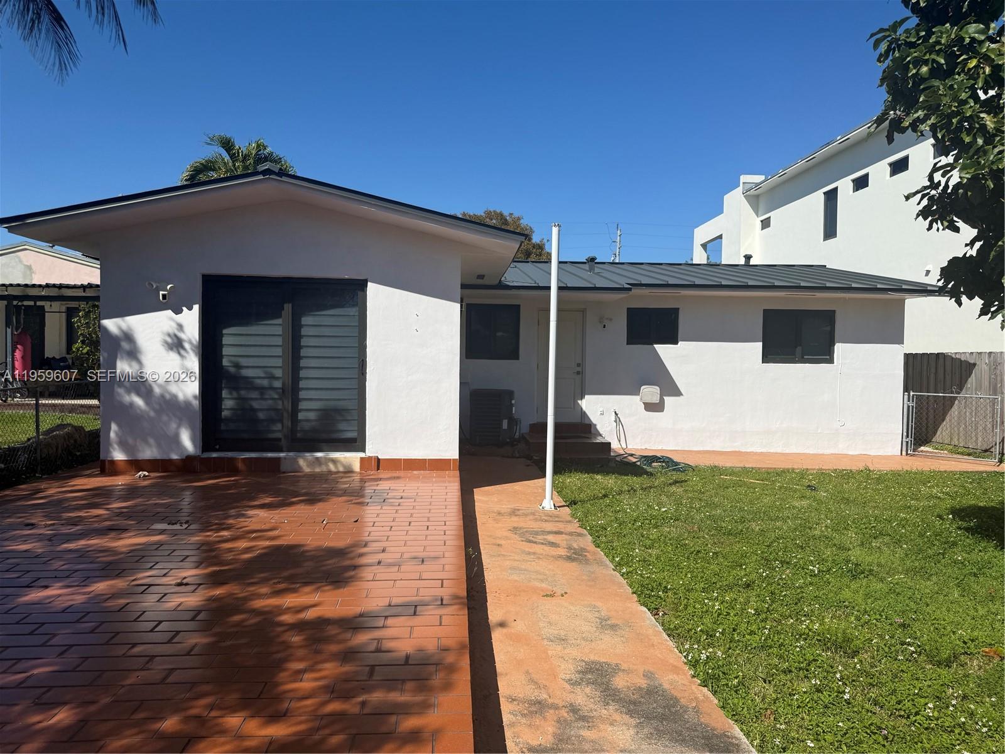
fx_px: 697
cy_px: 377
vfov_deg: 56.8
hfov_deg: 71.6
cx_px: 502
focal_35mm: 24
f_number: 1.78
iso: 80
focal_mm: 6.76
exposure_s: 1/8130
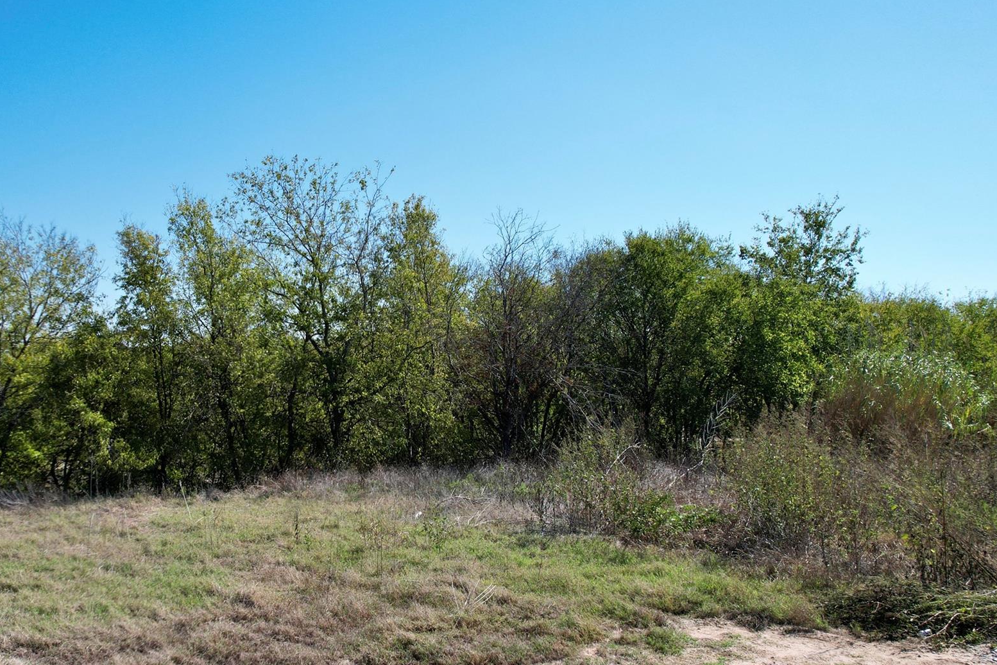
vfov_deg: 44.9
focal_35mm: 29
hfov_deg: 62.7
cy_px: 364
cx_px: 368
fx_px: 803
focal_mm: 8.38
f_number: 2.8
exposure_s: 1/2500
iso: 130
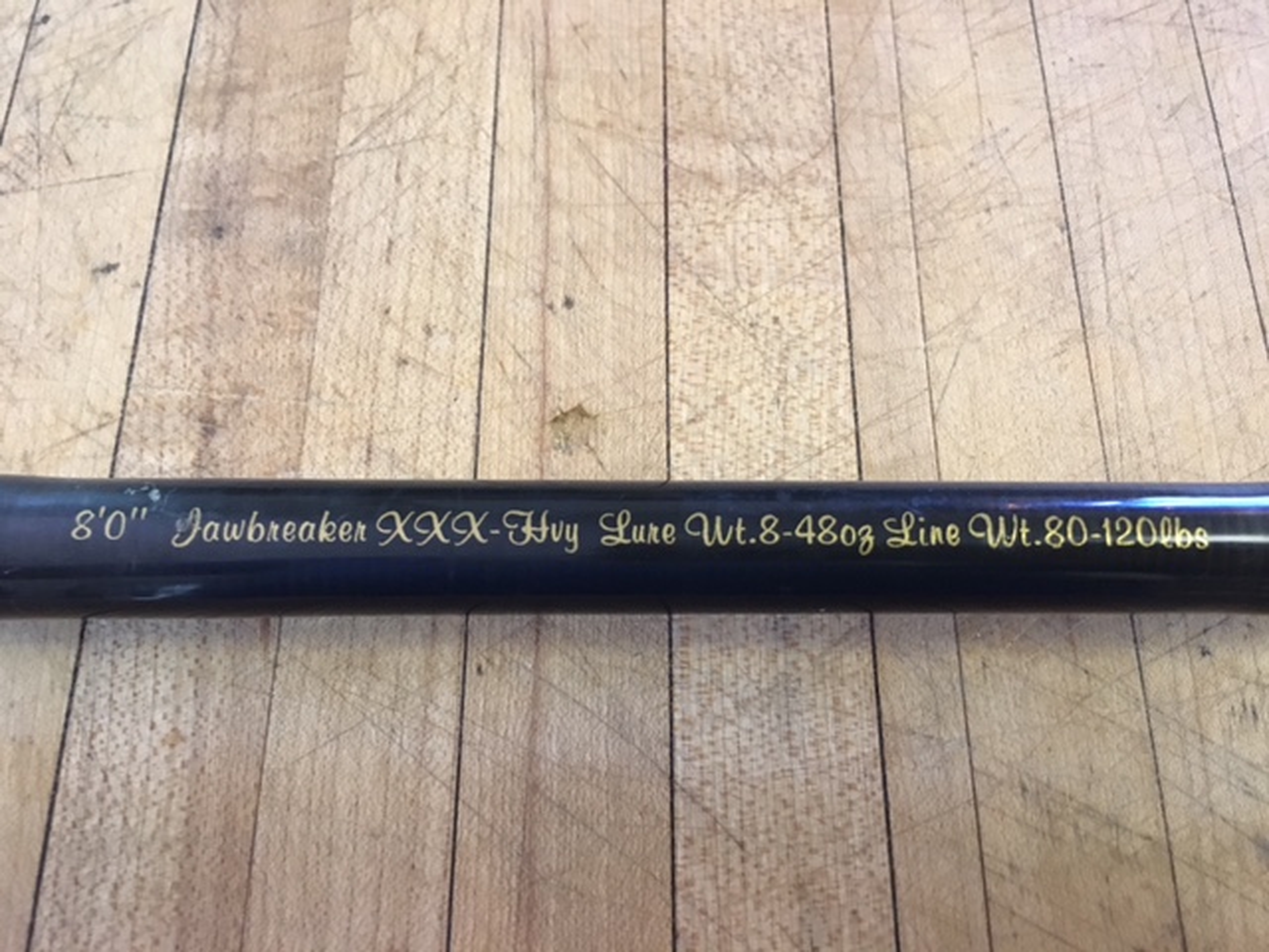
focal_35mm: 29
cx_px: 634
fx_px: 1063
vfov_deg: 48.2
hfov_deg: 61.7
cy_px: 476
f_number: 2.2
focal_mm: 4.15
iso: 200
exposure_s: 1/20
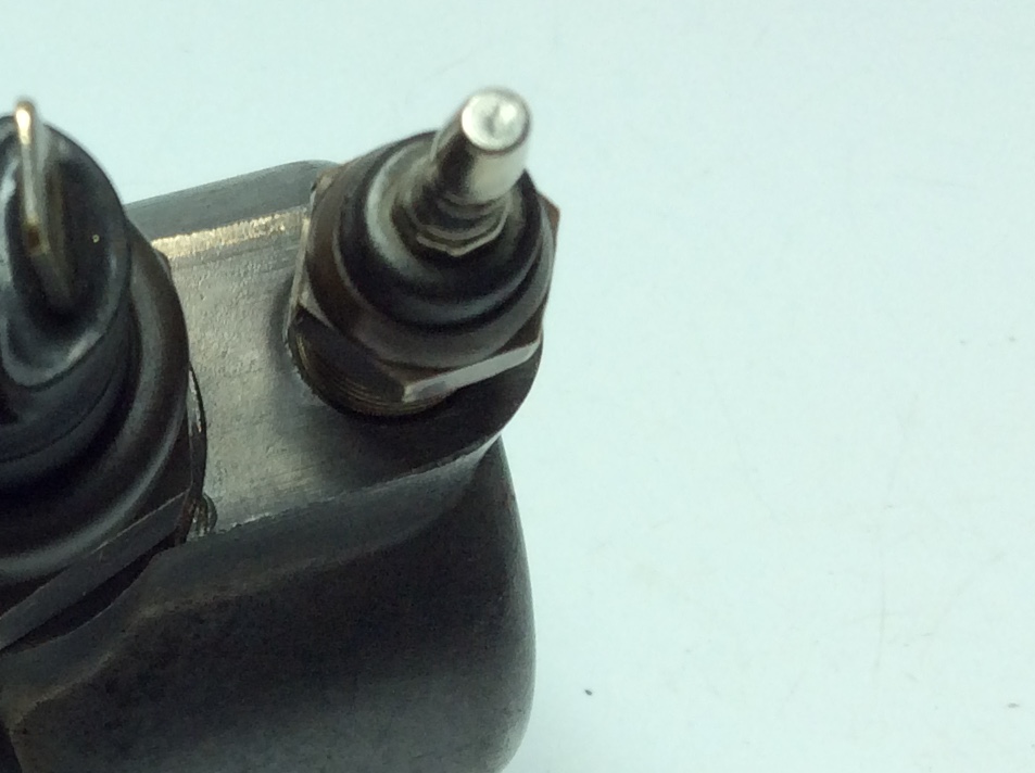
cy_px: 643
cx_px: -243
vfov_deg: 16.8
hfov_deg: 20.9
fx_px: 2598
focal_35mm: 87
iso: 32
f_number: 2.4
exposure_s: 1/417
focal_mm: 3.3
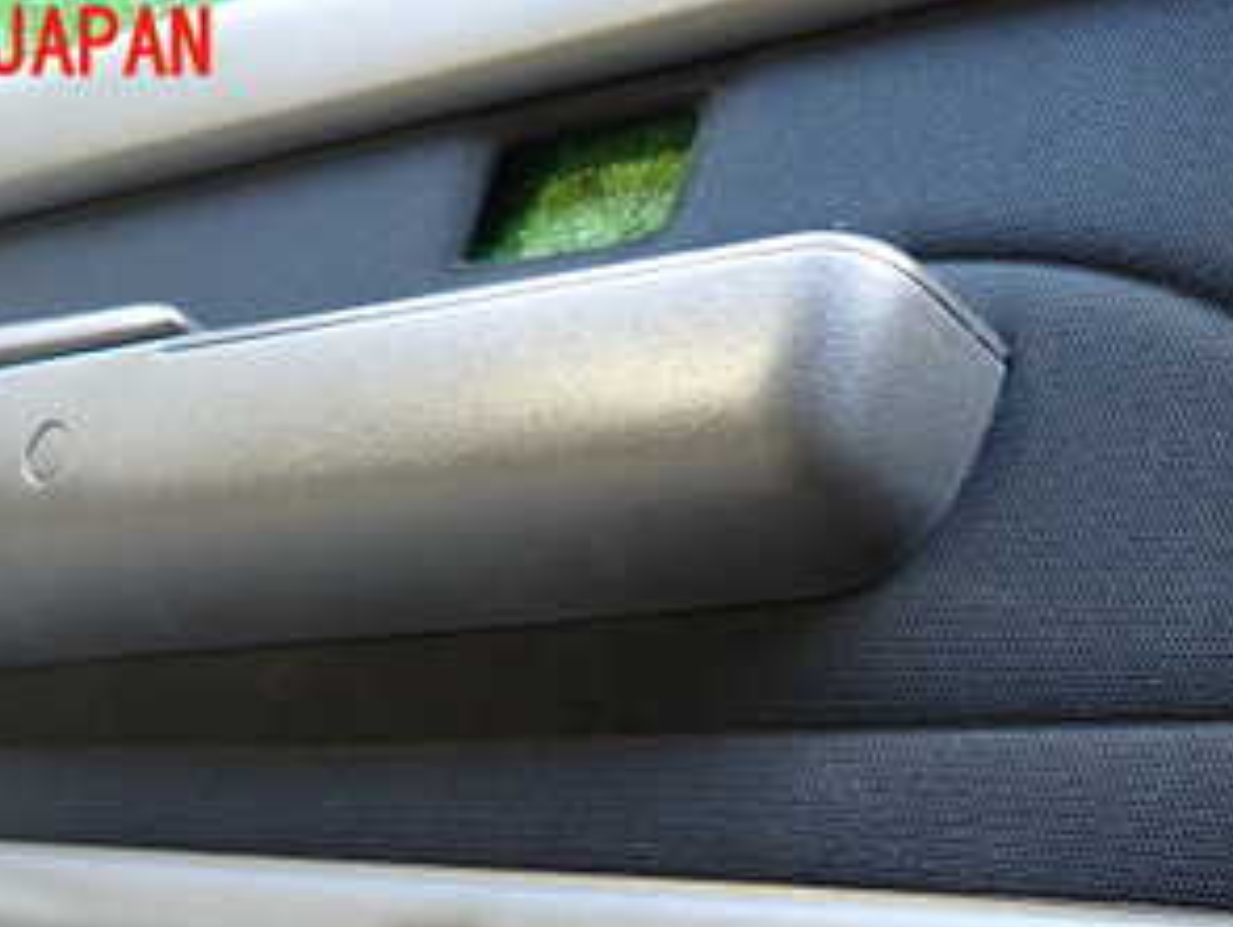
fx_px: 1818
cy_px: 940
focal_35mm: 51
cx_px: 709
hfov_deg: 37.4
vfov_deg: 26.9
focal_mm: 4.5
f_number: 2
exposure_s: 1/30
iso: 200
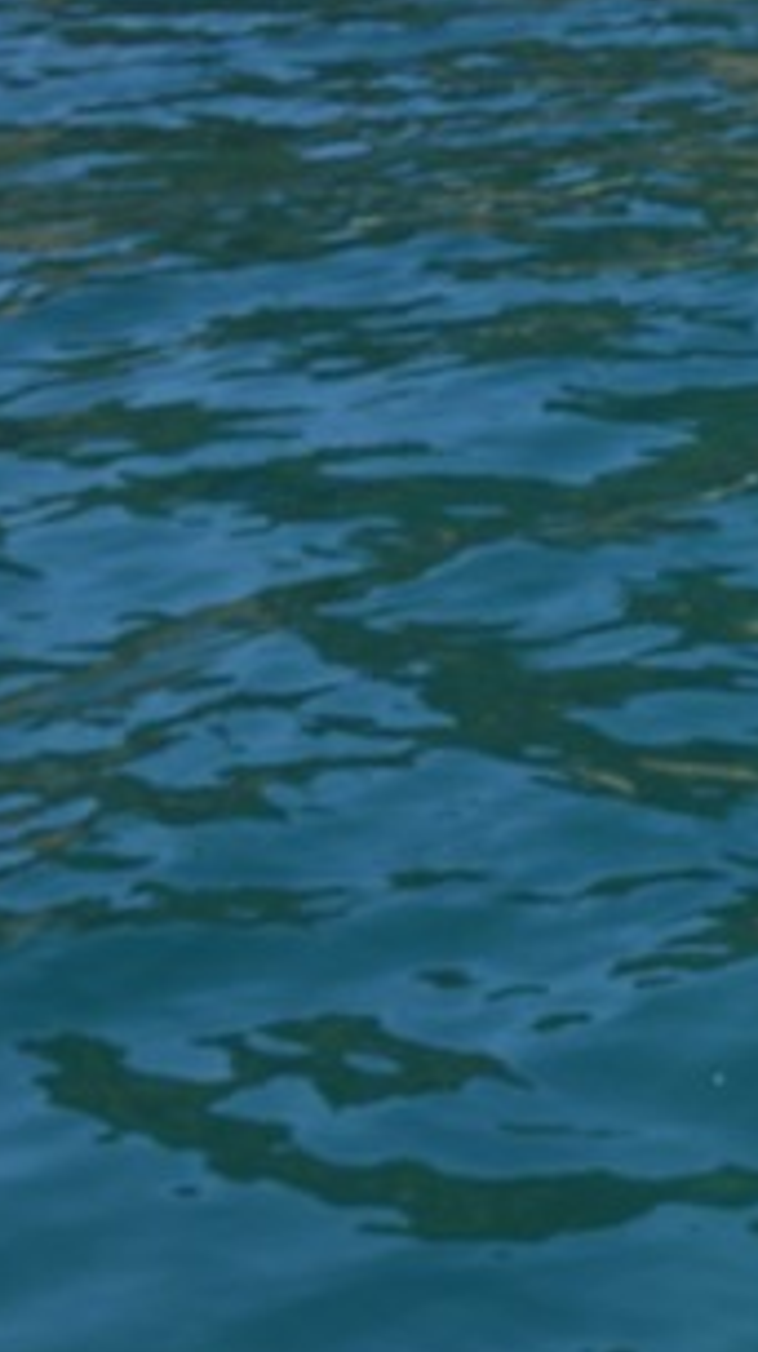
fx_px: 4728
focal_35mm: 132
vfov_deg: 15.3
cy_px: -550
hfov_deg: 7.4
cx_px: 2713
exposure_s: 1/250
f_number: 11
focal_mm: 24
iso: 200
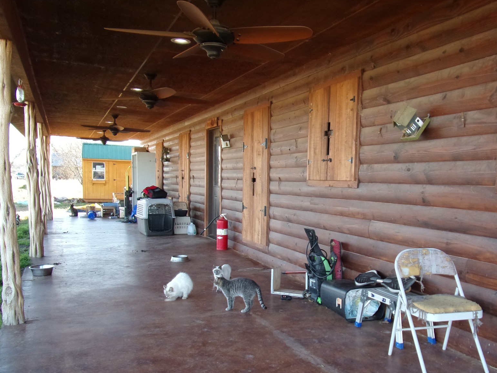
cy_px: 229
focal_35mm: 32
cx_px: 294
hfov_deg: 56.4
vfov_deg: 43.9
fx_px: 459
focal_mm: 4.3
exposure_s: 1/56
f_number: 3.3
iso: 80
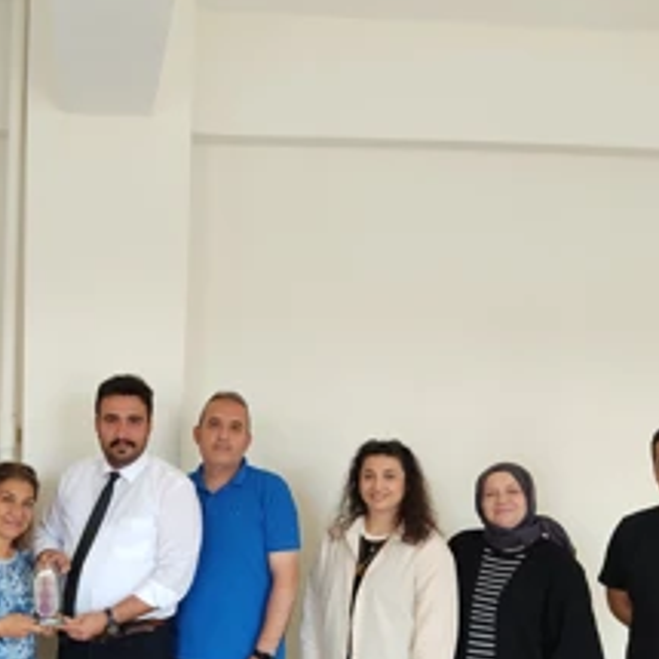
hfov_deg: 35.2
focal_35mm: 47
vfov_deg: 35.3
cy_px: 493
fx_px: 1012
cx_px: 156
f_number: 1.79
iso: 148
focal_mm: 4.74
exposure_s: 1/33
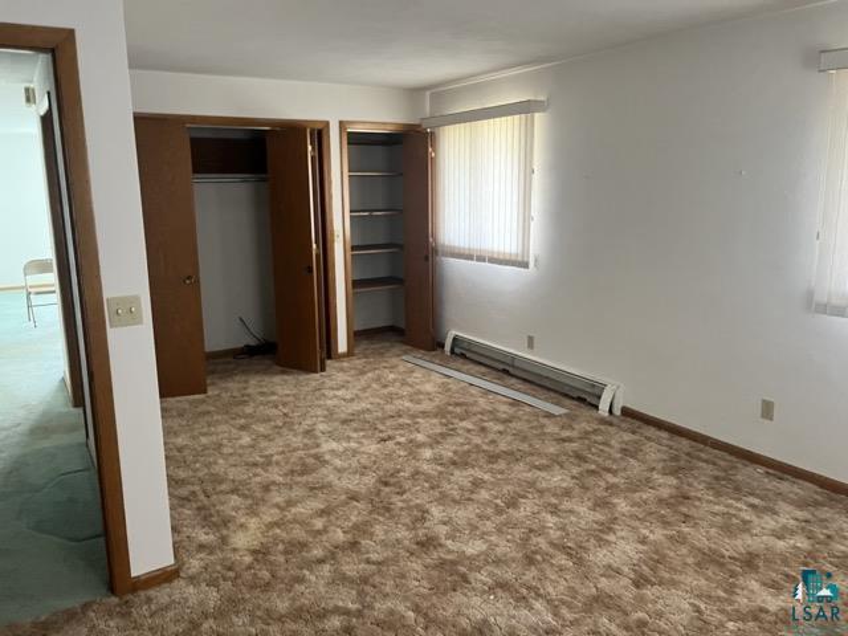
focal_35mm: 26
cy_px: 318
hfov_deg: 67.3
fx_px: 637
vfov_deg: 53.1
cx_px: 424
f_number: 1.6
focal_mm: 5.1
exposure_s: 1/60
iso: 400
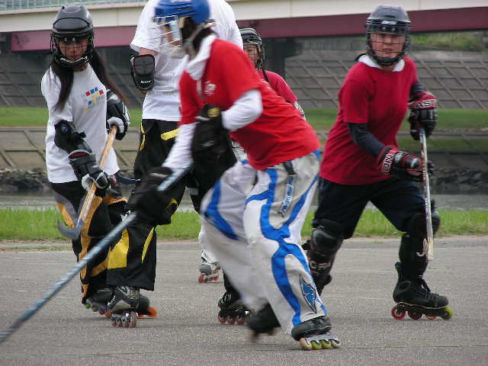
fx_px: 3792
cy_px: 183
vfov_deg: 5.5
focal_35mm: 269
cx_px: 244
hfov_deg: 7.4
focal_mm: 44.8
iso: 50
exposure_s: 1/133
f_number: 3.5
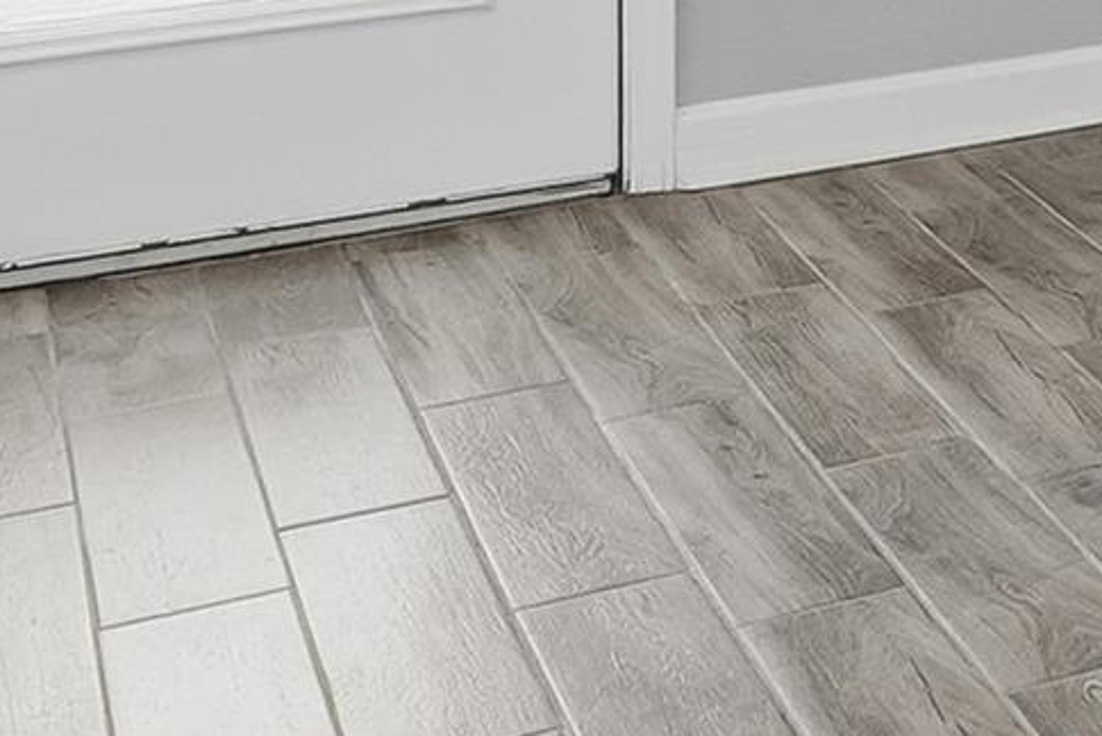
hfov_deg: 16.8
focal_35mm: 99
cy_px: -706
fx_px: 3032
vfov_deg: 12.3
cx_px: 2018
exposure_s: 1/80
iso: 250
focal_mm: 16
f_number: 9
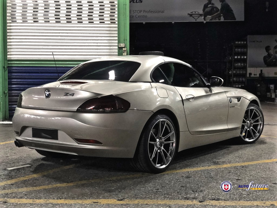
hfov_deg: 36.8
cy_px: 104
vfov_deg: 28.0
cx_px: 138
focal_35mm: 52
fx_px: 416
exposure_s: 1/8
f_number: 2.4
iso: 200
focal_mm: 6
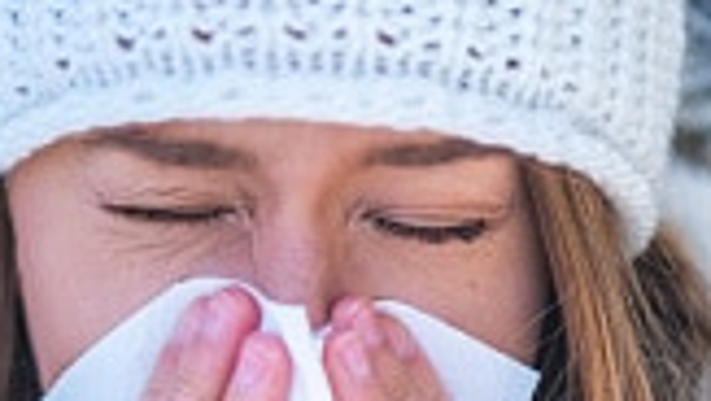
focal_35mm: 278
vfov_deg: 4.4
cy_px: 338
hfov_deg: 7.6
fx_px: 5245
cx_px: -279
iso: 125
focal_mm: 85
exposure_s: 1/500
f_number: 2
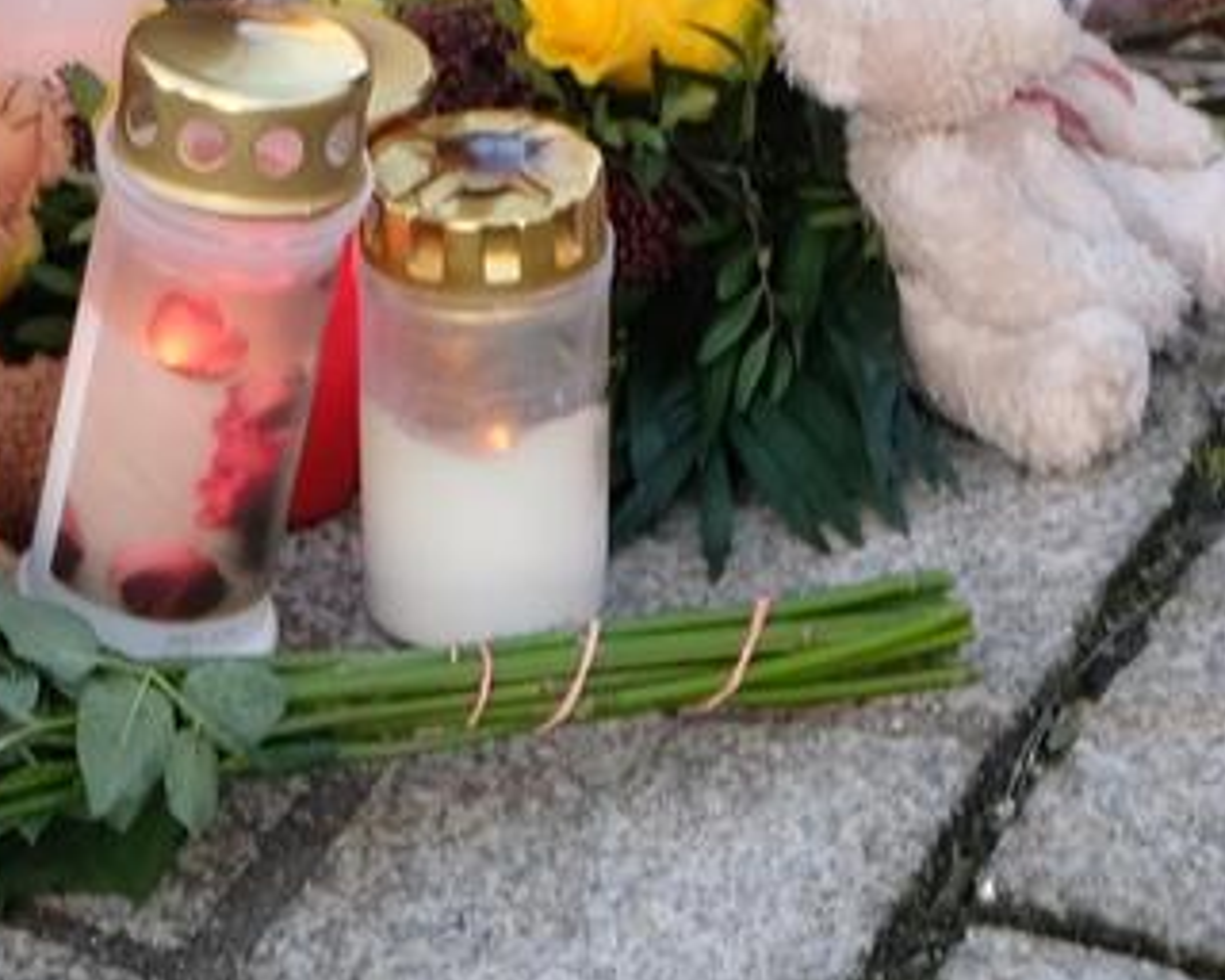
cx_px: 616
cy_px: -1451
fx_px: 11420
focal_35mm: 315
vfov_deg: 4.8
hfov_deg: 6.1
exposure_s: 1/85
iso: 400
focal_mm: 37.1
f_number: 5.3
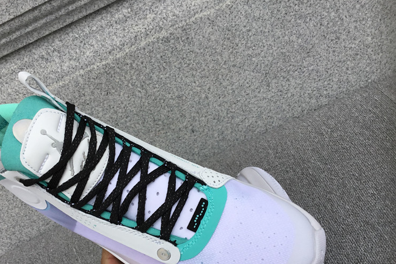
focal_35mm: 39
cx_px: 164
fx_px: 429
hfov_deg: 49.3
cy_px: 176
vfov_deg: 33.9
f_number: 2.4
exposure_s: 1/169
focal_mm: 3.3
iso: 25
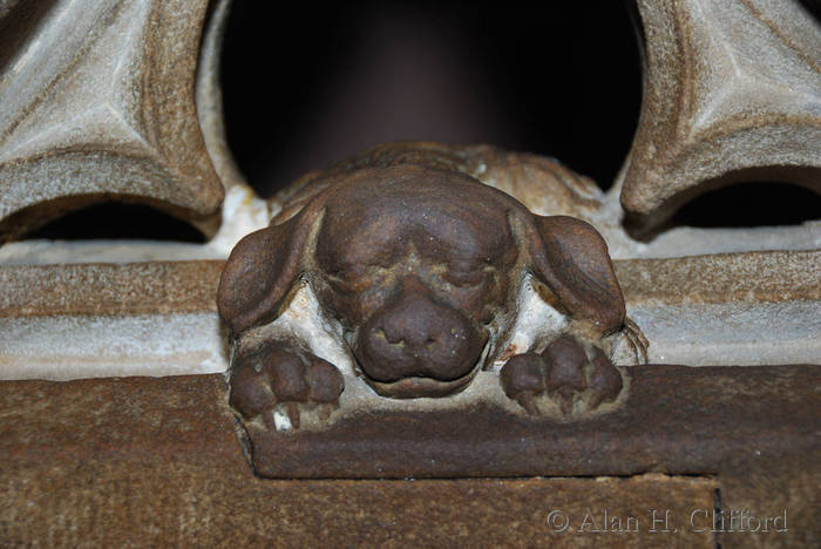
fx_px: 2568
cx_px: 410
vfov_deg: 12.2
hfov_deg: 18.2
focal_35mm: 112
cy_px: 274
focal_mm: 75
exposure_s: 1/60
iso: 100
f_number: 5.3
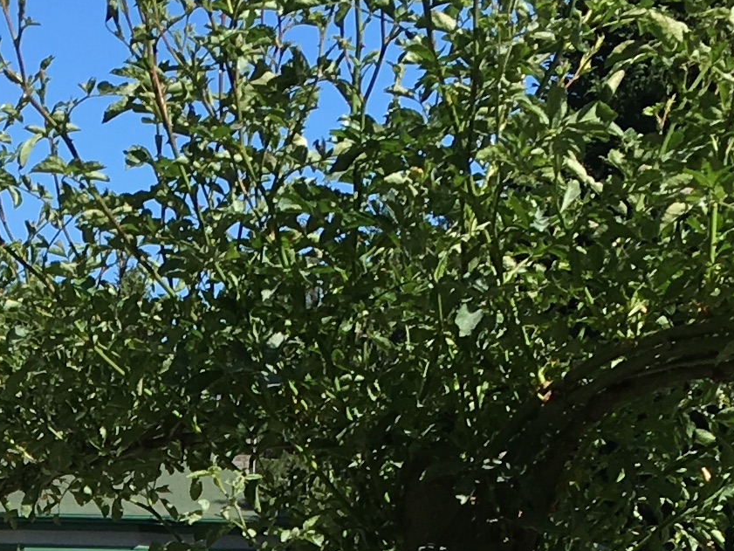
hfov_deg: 13.9
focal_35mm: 139
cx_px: -53
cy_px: 1105
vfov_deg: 9.9
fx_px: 2948
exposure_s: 1/1148
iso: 25
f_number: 2.2
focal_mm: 4.15
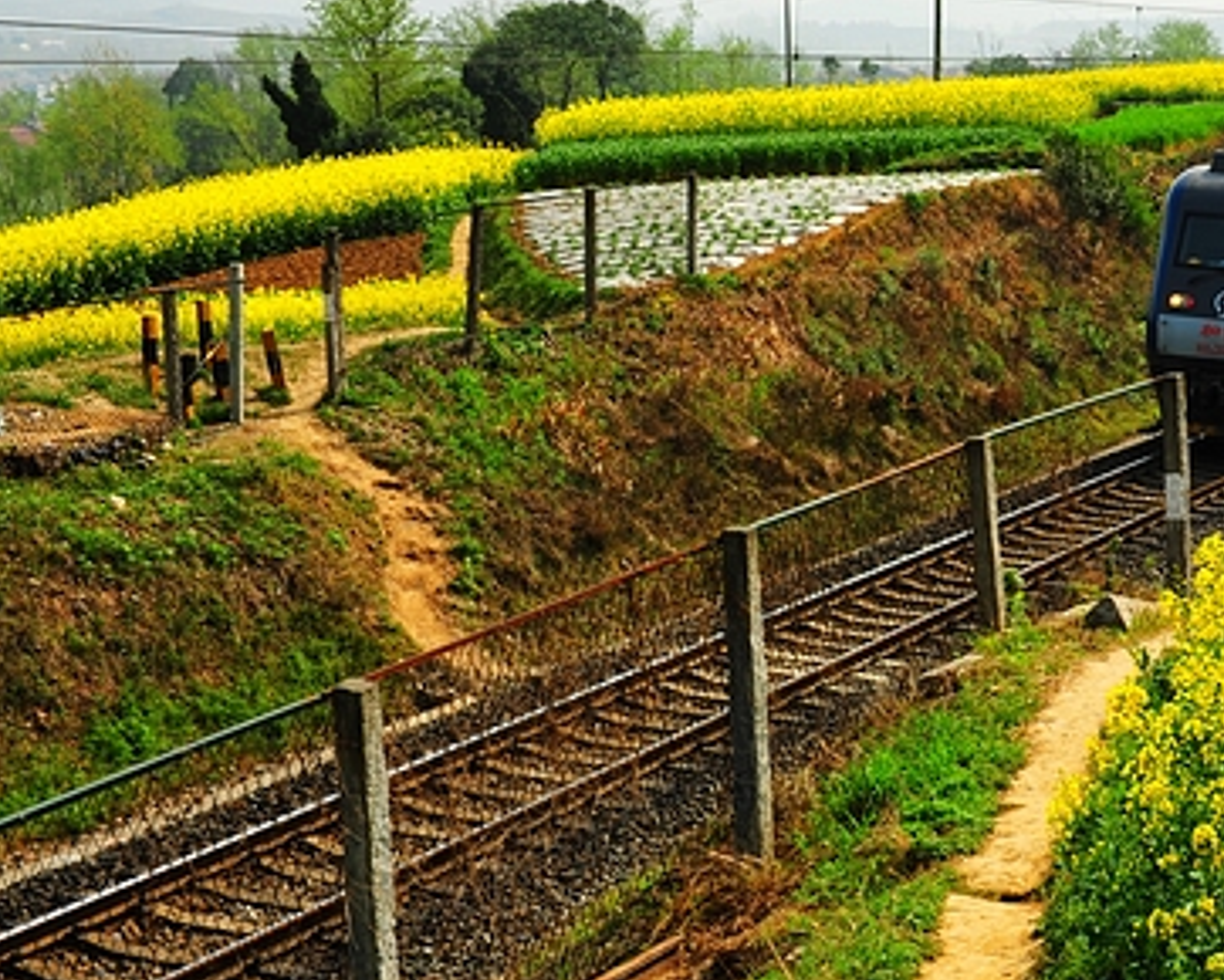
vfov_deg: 22.5
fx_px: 2465
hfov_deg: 26.3
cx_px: 1258
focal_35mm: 68
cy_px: 400
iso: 200
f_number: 10
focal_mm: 35
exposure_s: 1/250
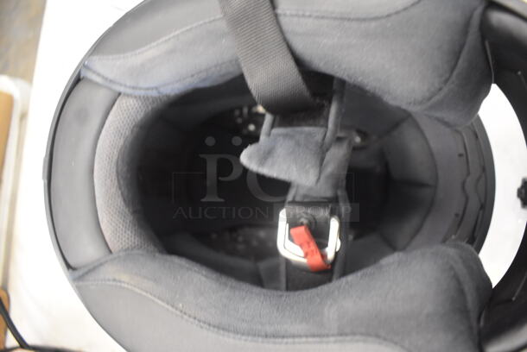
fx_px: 396
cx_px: 264
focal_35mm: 27
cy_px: 176
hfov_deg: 67.3
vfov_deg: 48.0
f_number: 4
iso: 3200
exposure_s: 1/60
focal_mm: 18
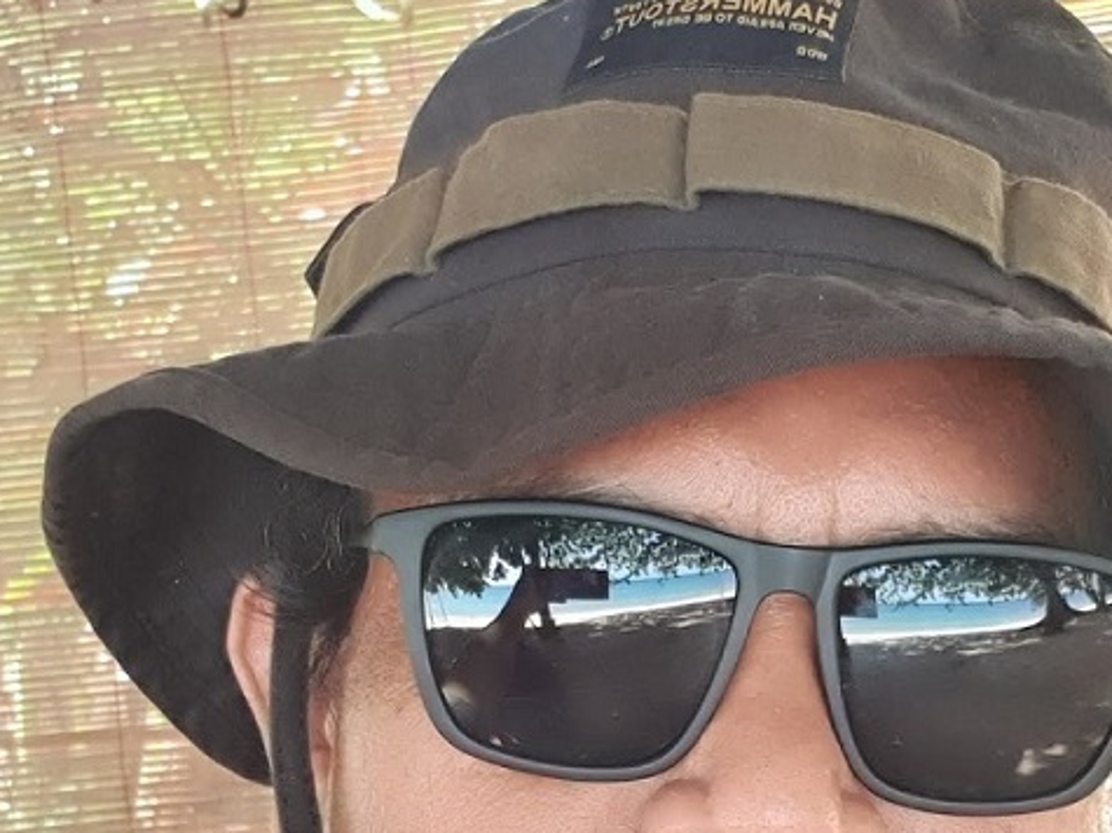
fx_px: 2794
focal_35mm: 87
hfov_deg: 22.5
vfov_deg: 16.7
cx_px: 612
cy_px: 779
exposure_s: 1/100
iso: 100
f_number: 1.7
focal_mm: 2.92
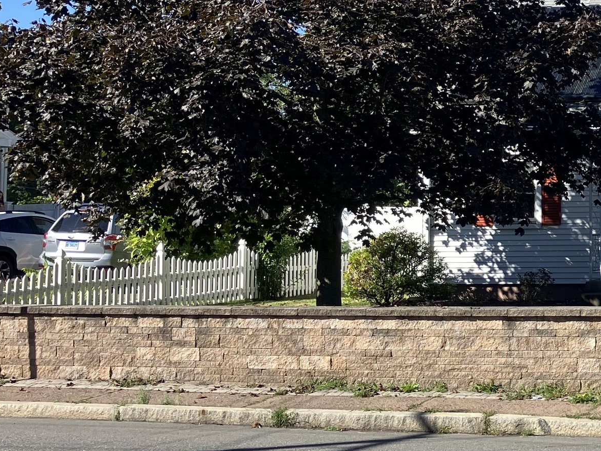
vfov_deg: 20.1
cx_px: 695
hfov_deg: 24.5
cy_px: 163
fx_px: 1268
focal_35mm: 73
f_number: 1.8
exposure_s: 1/1312
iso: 32
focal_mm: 3.99
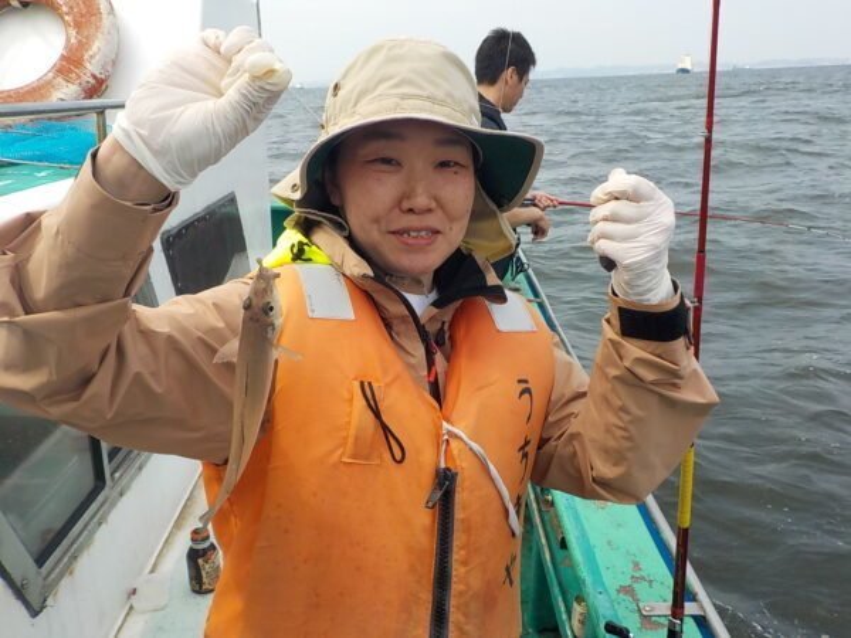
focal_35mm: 30
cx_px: 426
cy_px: 319
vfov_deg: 46.8
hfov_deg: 60.0
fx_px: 738
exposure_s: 1/1000
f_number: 3.3
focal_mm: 4.1
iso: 125
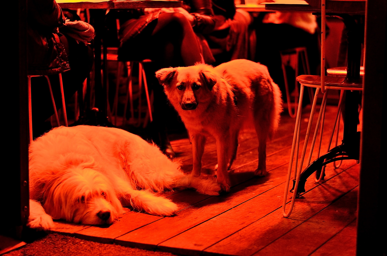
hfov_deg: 27.0
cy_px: 128
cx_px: 194
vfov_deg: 18.1
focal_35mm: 75
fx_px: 804
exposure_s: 1/50
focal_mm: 50
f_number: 2.2
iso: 800
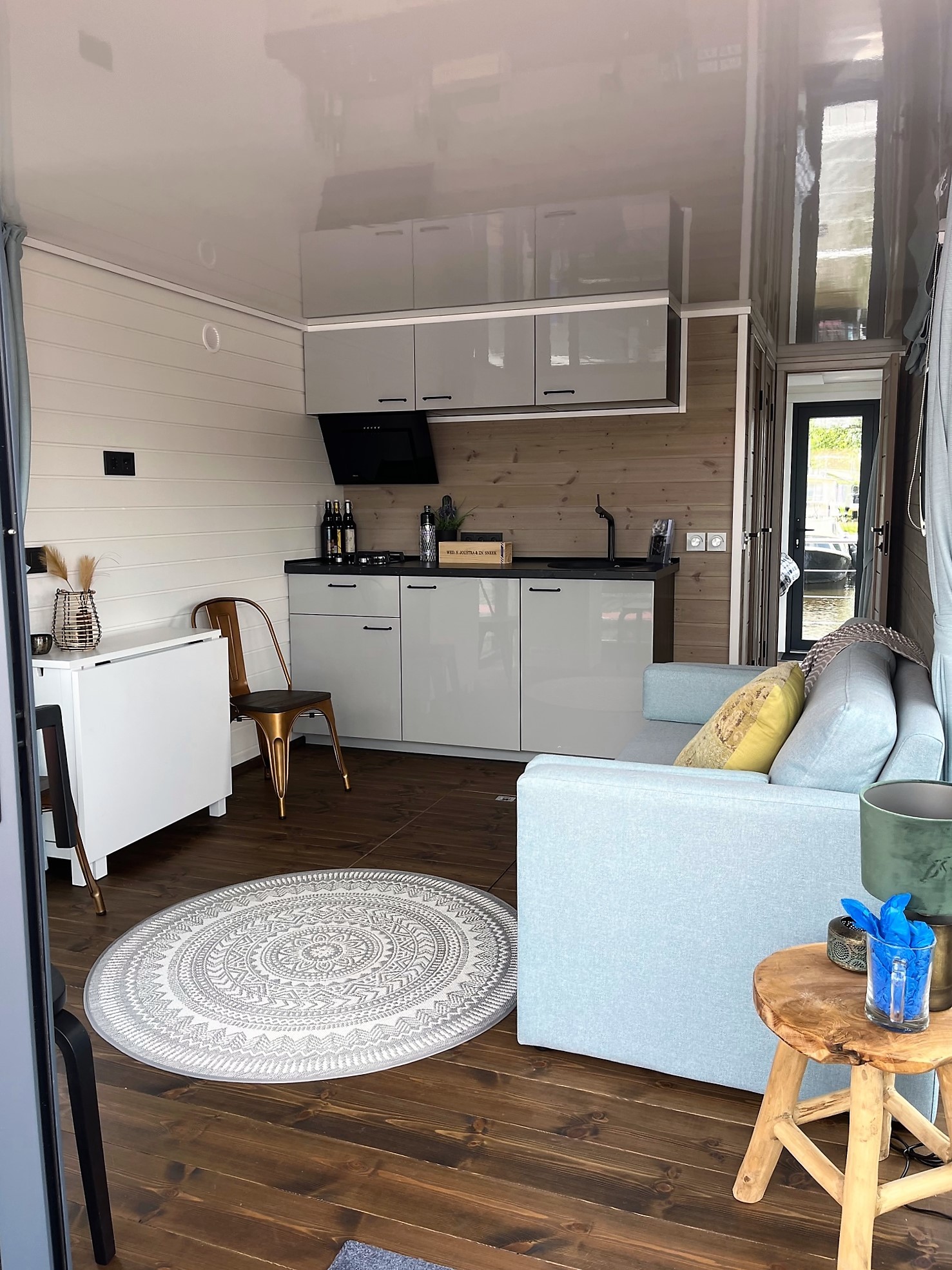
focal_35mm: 26
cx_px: 476
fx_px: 954
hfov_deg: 53.0
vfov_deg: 67.3
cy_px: 635
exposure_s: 1/176
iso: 40
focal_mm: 5.1
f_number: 1.6
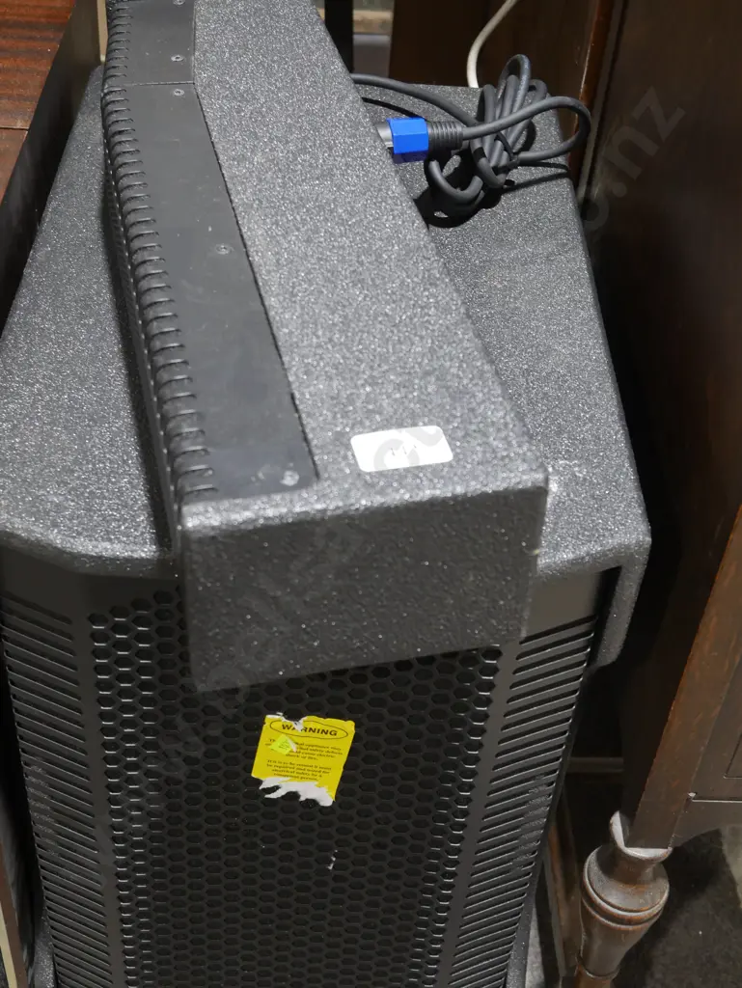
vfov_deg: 38.2
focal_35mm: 50
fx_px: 1428
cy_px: 494
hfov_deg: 29.1
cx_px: 371
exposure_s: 1/60
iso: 1250
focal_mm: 25
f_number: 5.3
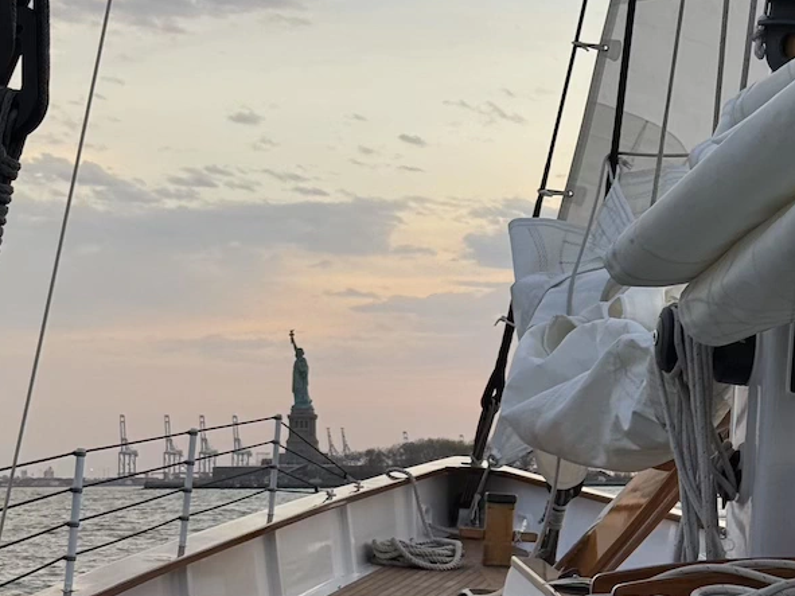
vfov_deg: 22.5
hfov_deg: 29.7
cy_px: 374
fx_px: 1493
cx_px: 308
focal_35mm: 65
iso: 64
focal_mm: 6.76
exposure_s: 1/347
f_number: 1.78
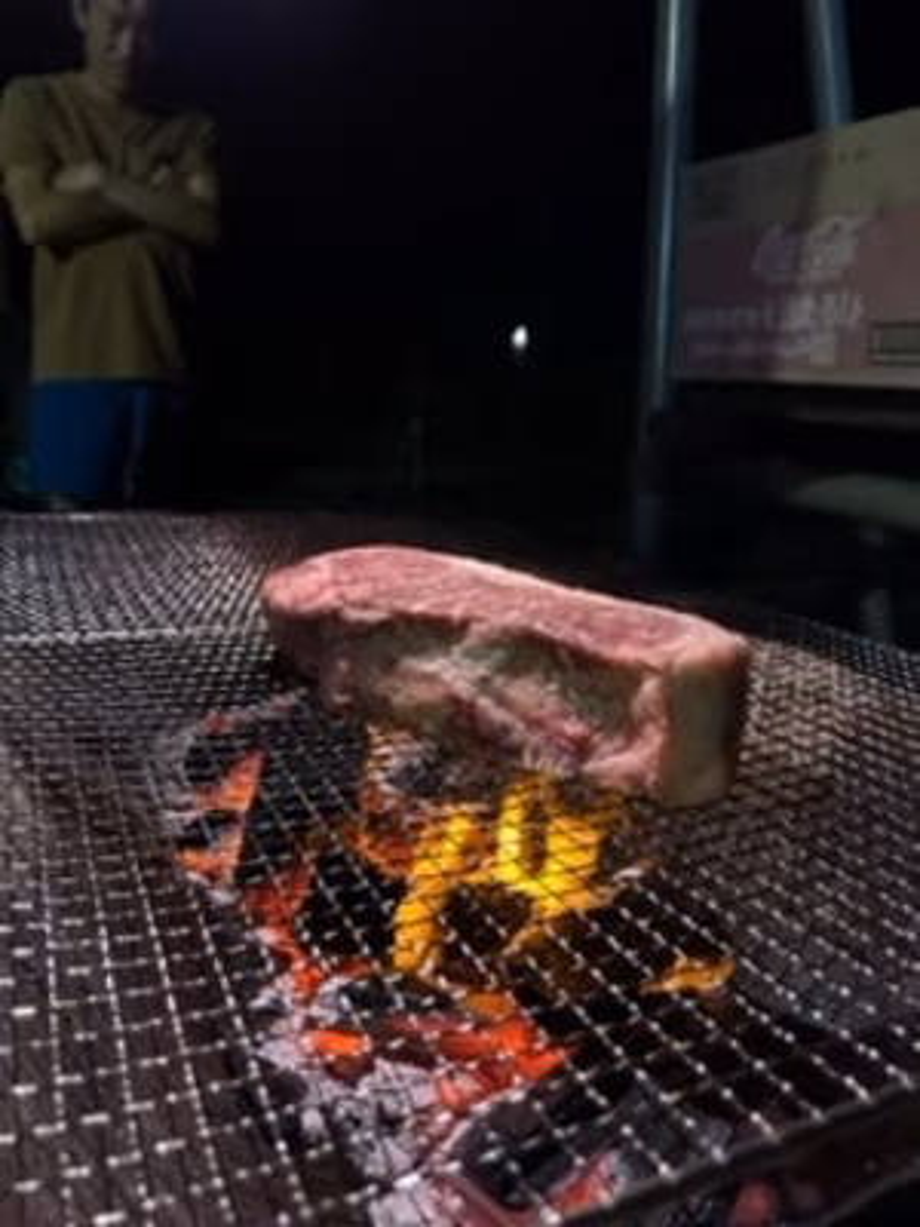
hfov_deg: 53.1
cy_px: 614
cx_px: 460
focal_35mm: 26
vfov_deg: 67.3
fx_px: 921
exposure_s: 1/33
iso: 640
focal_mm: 5.7
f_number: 1.5
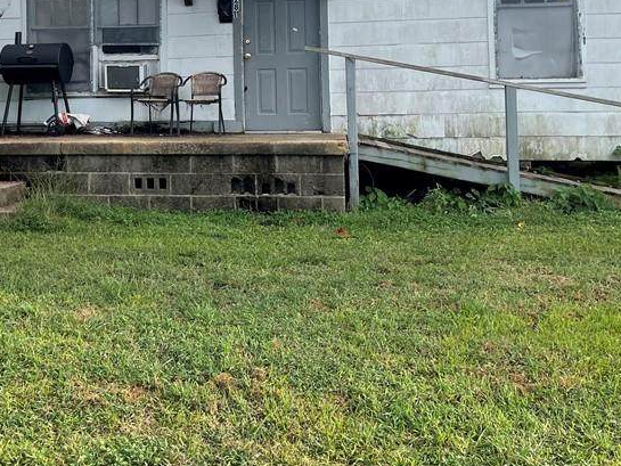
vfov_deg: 29.8
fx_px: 843
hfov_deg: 39.1
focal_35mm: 47
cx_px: 141
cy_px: 62
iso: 32
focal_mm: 5.1
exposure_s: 1/1715
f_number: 1.6
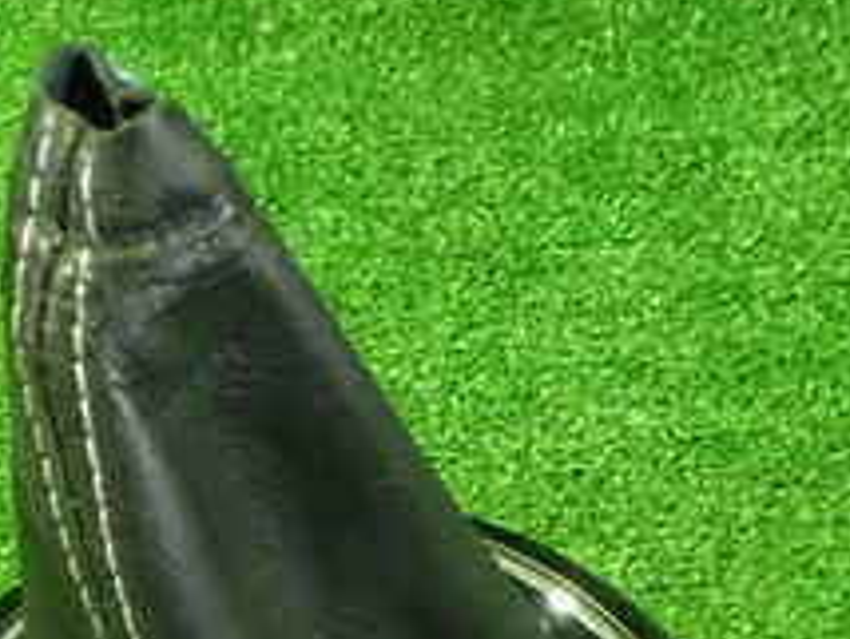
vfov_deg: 16.8
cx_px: 234
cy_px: 770
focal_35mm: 84
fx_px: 2065
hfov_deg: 23.1
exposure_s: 1/20
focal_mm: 5.4
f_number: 2.3
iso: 1600
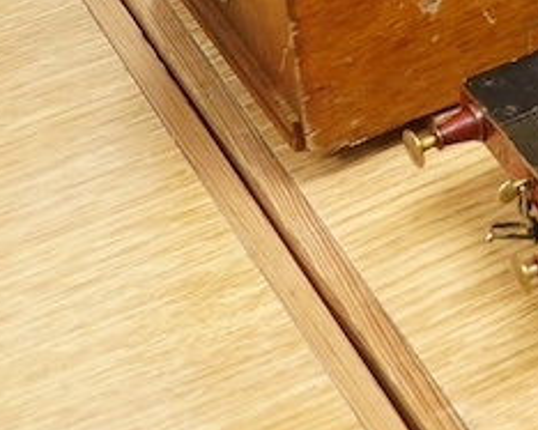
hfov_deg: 8.8
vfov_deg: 7.4
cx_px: 1220
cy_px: -375
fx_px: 3231
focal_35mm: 203
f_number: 5
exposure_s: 1/125
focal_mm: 30
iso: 2000
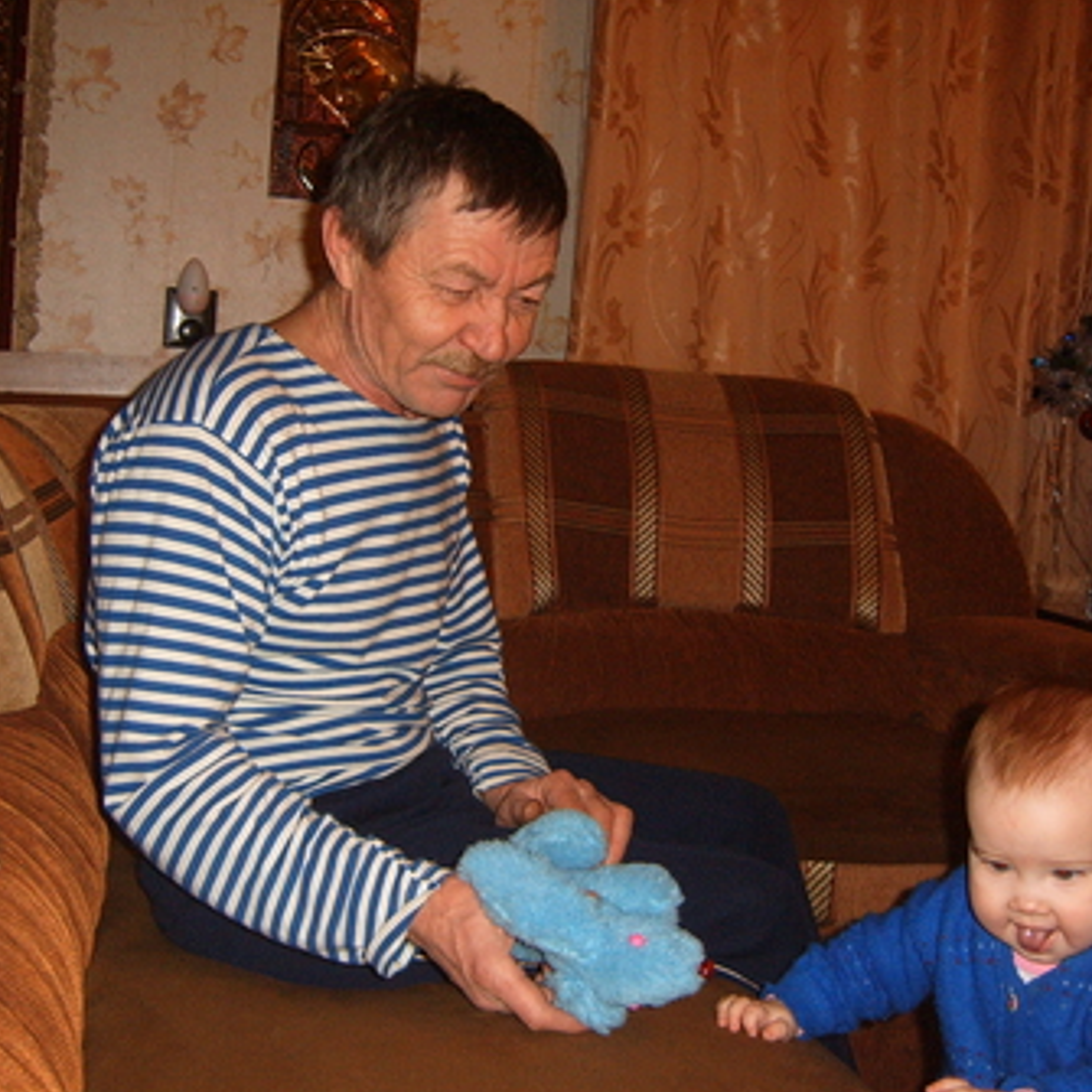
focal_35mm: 44
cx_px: 587
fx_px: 1570
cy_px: 548
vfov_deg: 38.3
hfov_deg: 38.3
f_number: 2.9
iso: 141
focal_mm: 6.2
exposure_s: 1/30
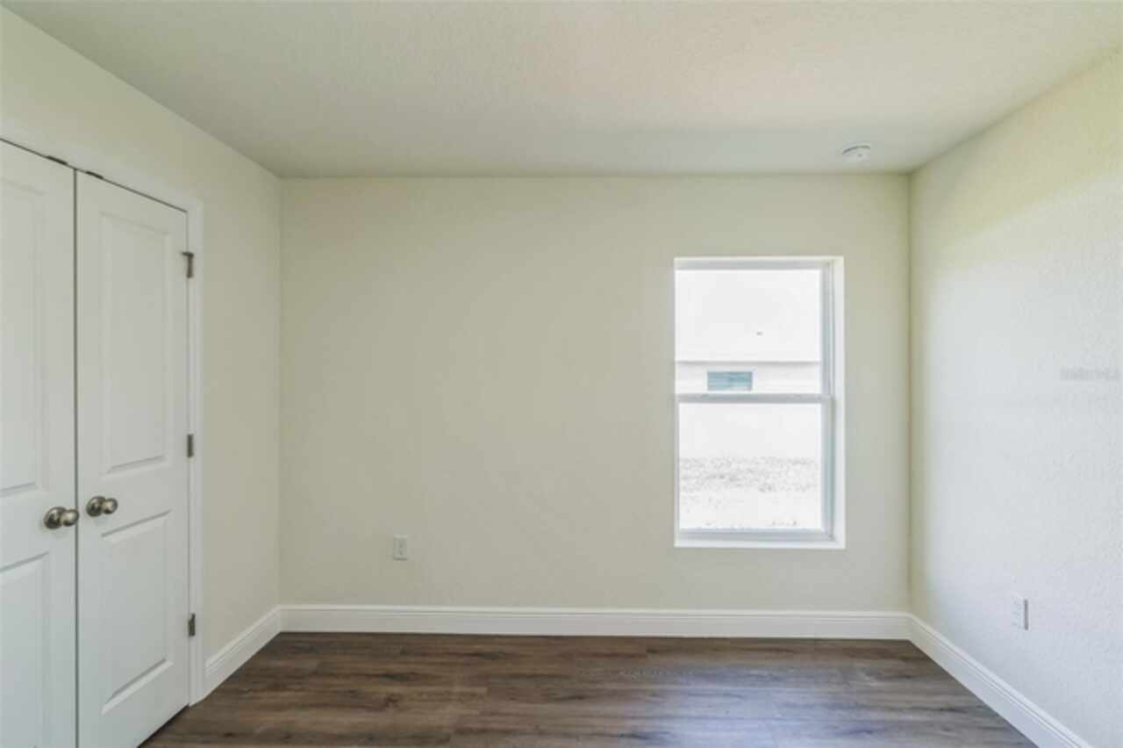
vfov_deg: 73.7
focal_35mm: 16
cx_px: 562
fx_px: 499
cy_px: 374
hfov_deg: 96.8
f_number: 8
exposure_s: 1/20
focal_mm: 16
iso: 400
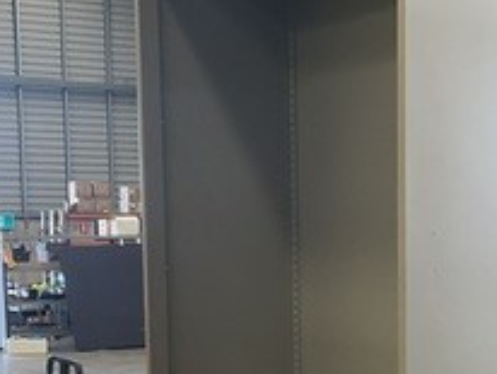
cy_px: 374
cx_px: 314
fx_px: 1294
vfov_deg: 16.1
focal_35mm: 90
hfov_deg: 21.7
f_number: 1.8
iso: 50
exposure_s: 1/100
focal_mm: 3
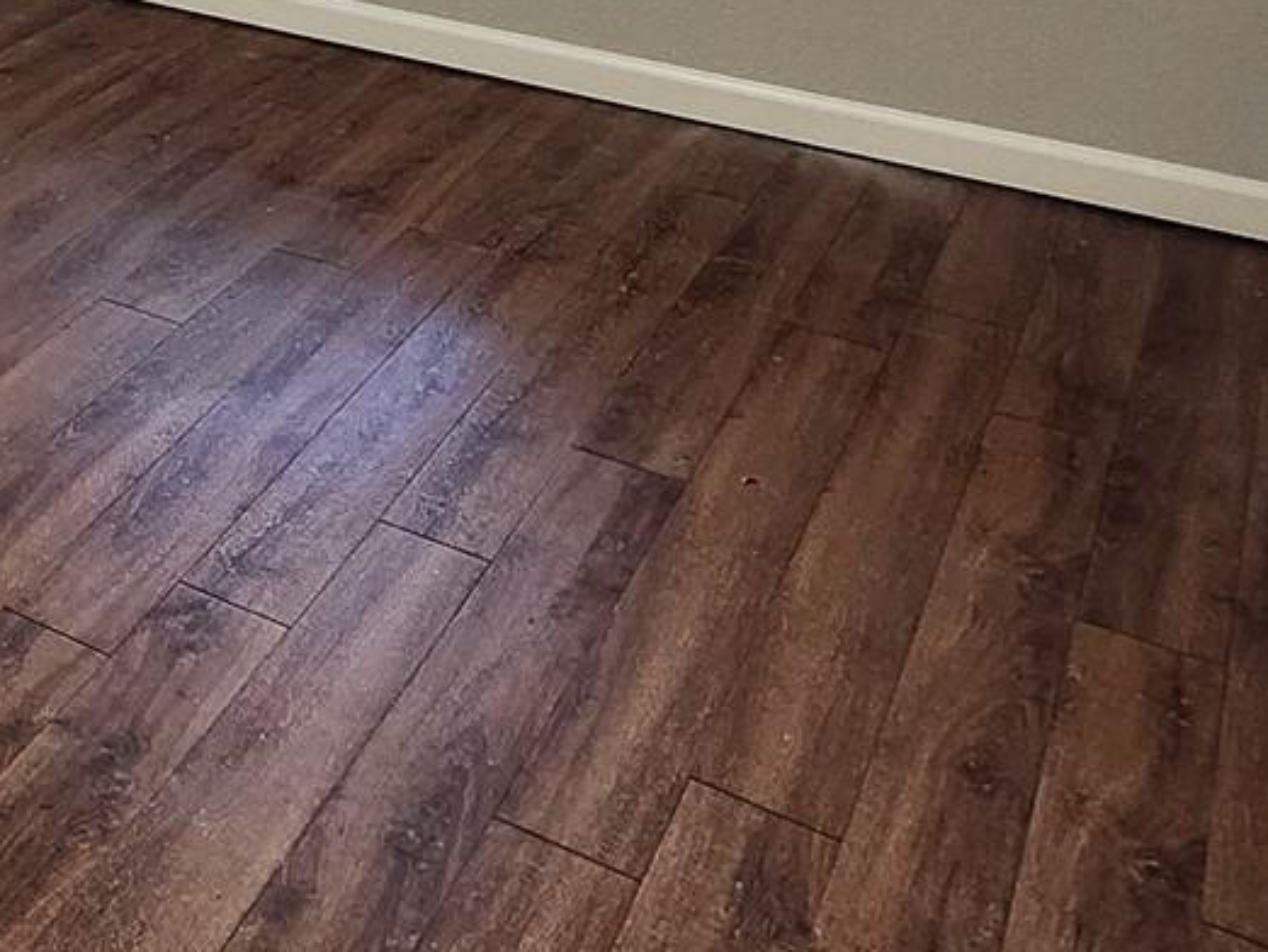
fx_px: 1869
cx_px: -335
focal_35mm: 51
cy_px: -206
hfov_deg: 30.5
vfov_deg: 25.5
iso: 160
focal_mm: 1.74
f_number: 2.2
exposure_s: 1/60
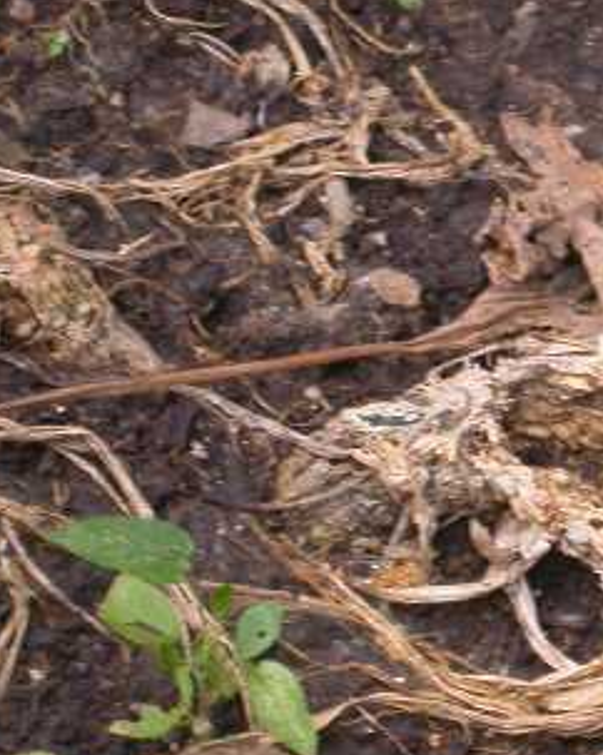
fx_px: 7838
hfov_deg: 4.4
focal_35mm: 351
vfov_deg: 5.5
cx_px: 568
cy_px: 374
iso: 100
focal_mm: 28.2
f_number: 4.7
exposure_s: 1/92
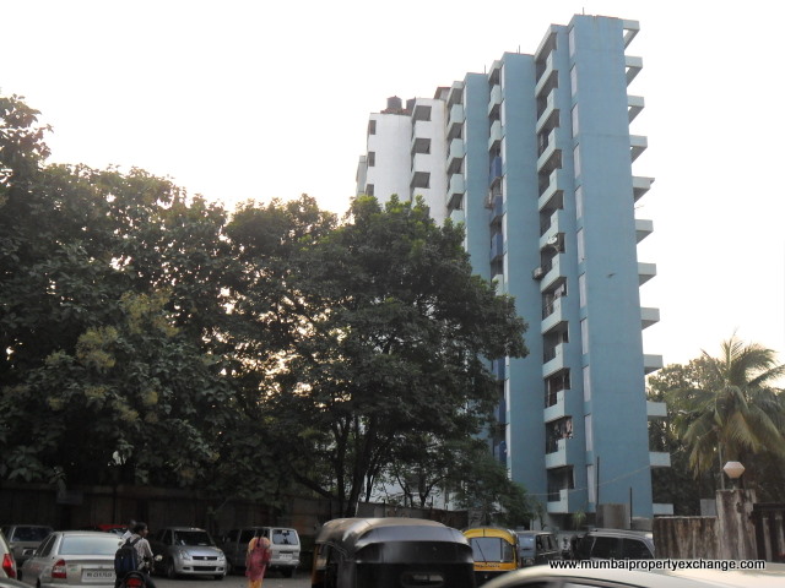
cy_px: 294
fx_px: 839
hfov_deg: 50.1
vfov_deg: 38.7
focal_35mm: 37
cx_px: 392
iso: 120
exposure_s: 1/30
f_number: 4
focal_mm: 6.6
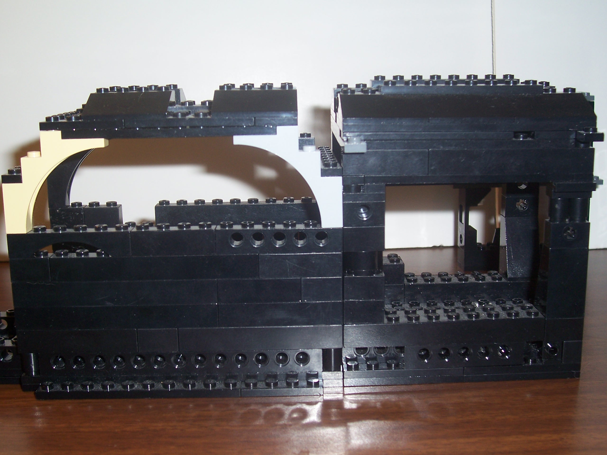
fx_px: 736
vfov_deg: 34.3
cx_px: 304
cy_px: 228
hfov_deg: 44.8
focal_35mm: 42
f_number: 3
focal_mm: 7
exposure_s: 1/60
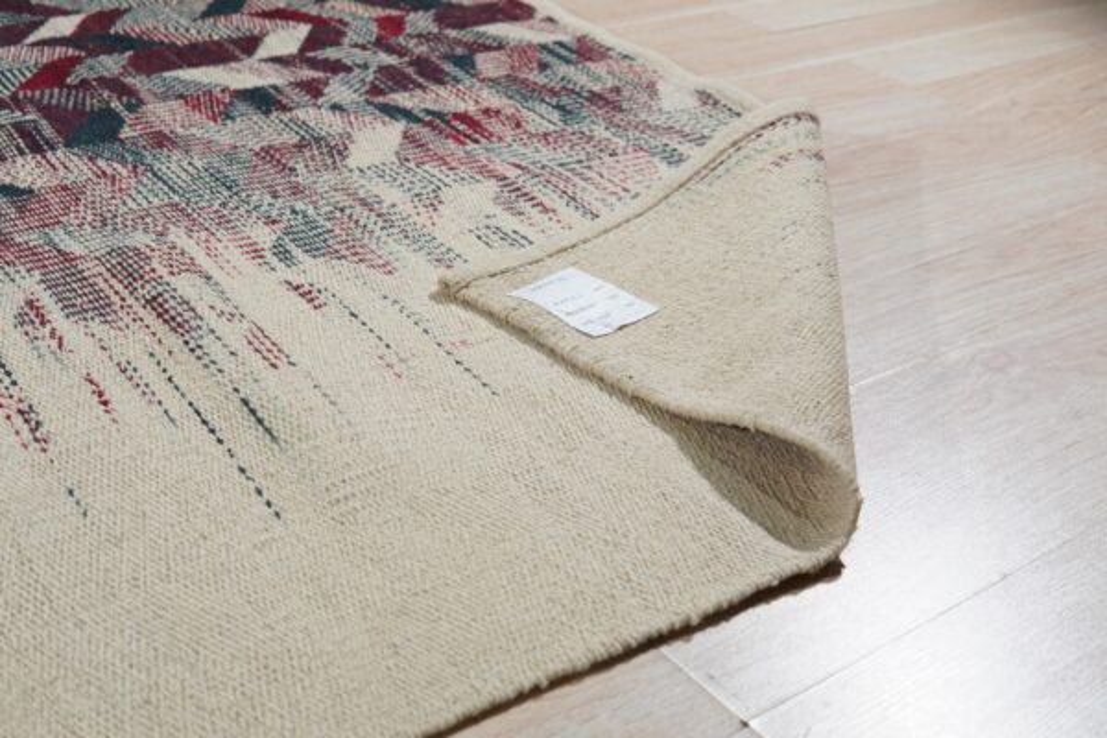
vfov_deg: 29.9
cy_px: 369
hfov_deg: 43.6
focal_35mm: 45
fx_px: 1384
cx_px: 554
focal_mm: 30
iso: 500
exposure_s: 1/160
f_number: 5
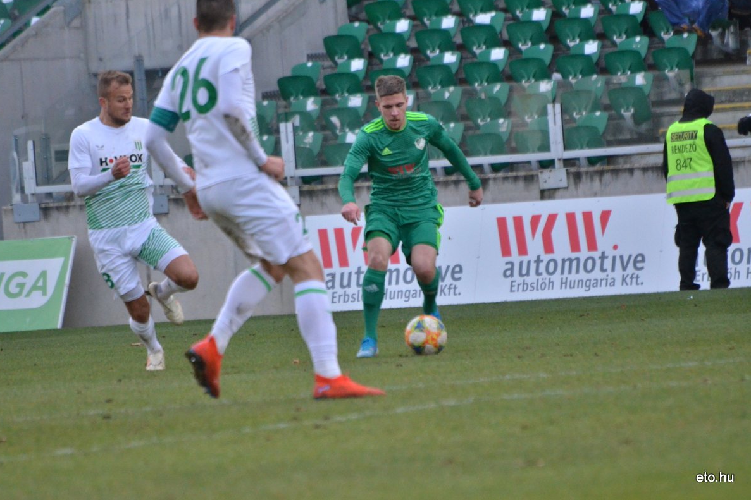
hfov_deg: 4.5
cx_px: 373
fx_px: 9469
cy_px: 249
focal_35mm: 454
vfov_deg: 3.0
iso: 3200
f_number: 5.6
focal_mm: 300
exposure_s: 1/2000
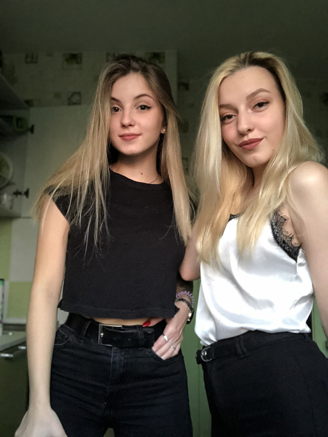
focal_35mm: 32
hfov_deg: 44.2
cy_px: 218
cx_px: 164
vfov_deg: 56.8
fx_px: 404
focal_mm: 2.87
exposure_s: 1/24
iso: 160
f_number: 2.2
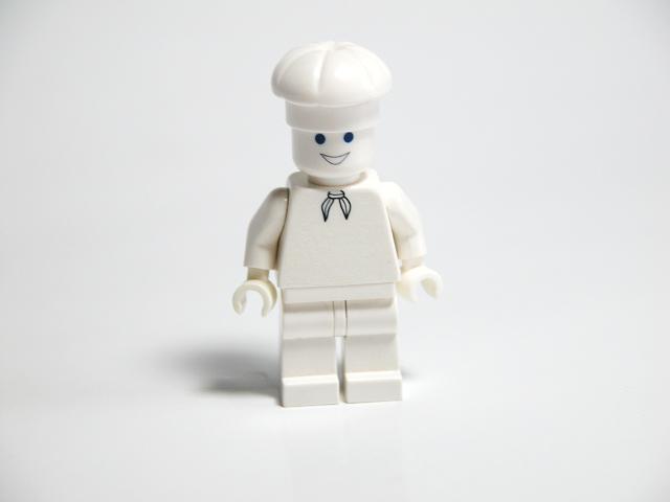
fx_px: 3116
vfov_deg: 9.2
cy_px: 251
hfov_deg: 12.3
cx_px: 335
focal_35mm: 161
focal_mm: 41.1
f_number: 3.9
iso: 100
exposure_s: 1/52.9
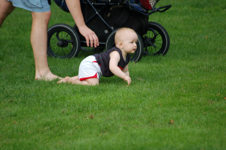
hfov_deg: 4.6
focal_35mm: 450
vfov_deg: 3.0
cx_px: 113
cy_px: 75
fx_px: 2820
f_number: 5.6
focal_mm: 300
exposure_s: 1/500
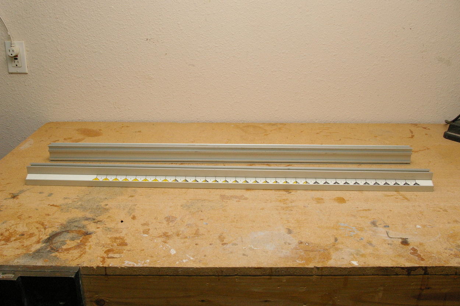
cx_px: 230
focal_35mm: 36
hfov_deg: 53.2
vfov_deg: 36.8
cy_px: 153
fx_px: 460
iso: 1600
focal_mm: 24
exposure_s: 1/180
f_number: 22
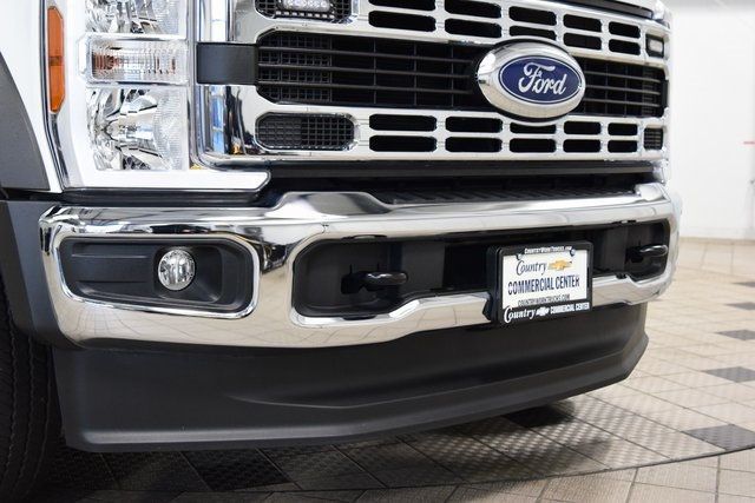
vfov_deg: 26.5
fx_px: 1070
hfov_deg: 38.9
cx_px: 378
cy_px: 252
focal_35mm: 51
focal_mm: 34
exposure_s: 1/60
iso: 1600
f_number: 5
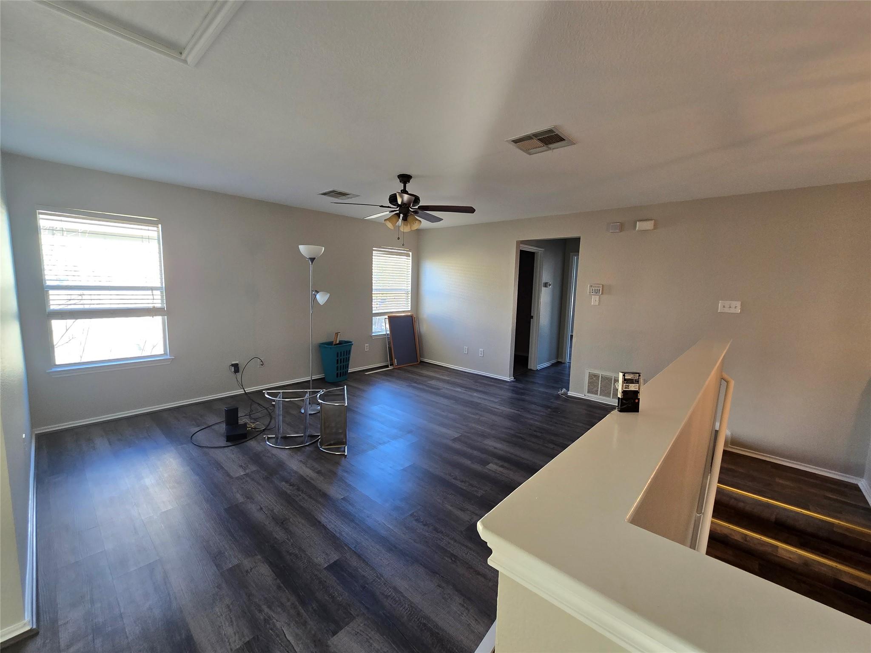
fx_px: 327
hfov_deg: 106.2
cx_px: 436
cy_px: 326
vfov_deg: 89.9
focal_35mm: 13
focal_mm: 2.2
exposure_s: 1/60
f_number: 2.2
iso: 160
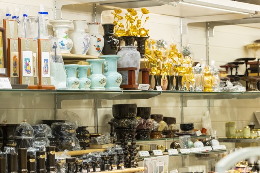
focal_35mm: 132
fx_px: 953
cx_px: 130
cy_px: 86
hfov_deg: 15.5
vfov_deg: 10.4
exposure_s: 1/60
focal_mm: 110
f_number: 7.1
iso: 1000
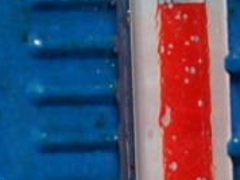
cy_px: 51
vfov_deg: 2.6
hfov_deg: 3.5
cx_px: 174
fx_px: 3926
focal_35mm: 567
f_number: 8
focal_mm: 70
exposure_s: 1/160
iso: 100
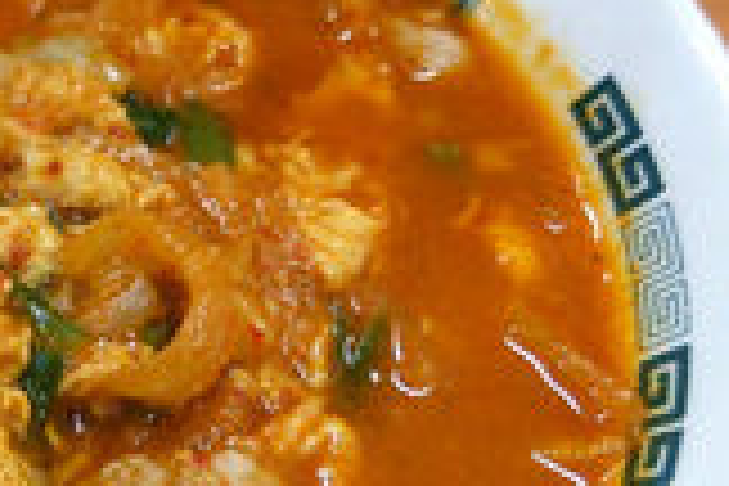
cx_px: -117
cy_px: 369
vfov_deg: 17.6
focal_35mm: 77
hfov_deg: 24.2
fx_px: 1559
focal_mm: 4.06
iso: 64
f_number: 1.94
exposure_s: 1/59
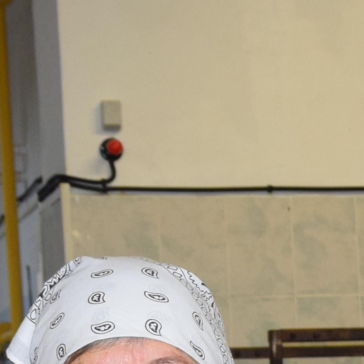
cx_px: 483
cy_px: 592
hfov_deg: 9.1
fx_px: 2243
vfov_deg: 9.0
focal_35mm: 189
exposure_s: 1/100
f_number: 5
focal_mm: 25
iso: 800
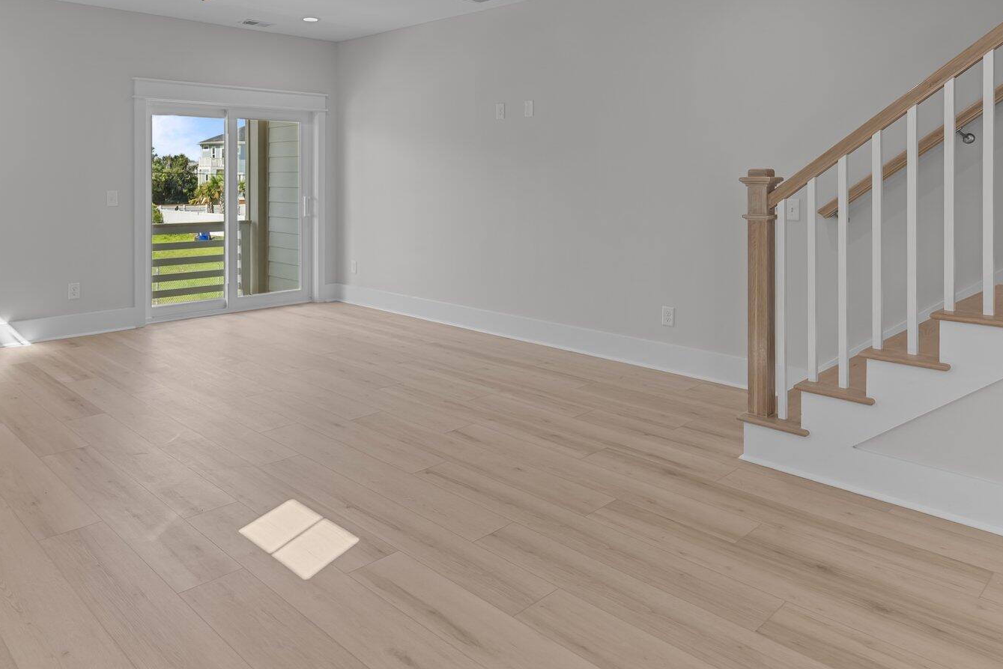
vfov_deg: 48.1
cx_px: 439
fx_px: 724
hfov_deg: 69.1
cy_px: 185
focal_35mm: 26
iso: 250
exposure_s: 1/13
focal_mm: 17
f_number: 5
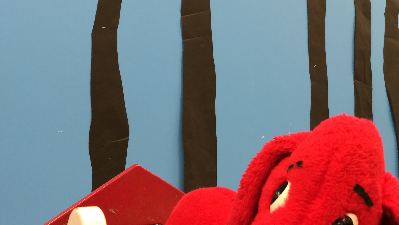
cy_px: 58
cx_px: 240
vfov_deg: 22.4
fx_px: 561
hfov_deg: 39.0
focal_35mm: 53
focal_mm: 4.12
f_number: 2.2
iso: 125
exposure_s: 1/30
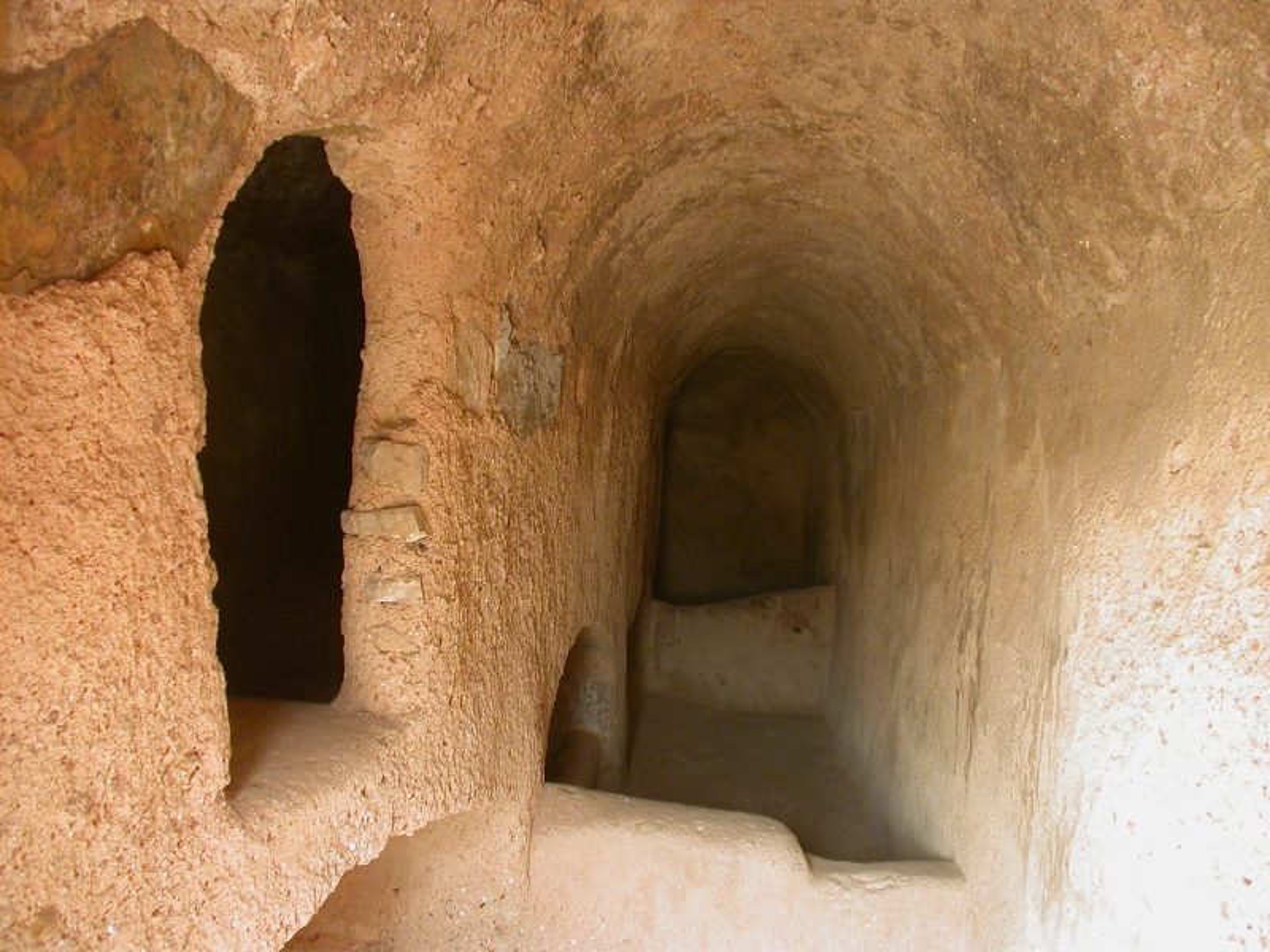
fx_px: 1394
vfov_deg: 37.7
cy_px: 476
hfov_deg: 49.0
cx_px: 635
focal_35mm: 38
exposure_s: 1/9.9
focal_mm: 7.85
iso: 100
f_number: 2.6
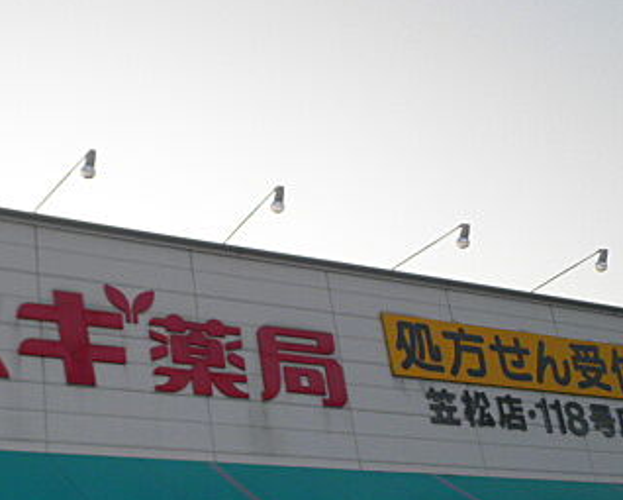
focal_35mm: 51
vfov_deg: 29.2
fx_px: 941
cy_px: 382
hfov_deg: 36.1
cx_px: 186
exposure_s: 1/250
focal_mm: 4.7
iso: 64
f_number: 2.8
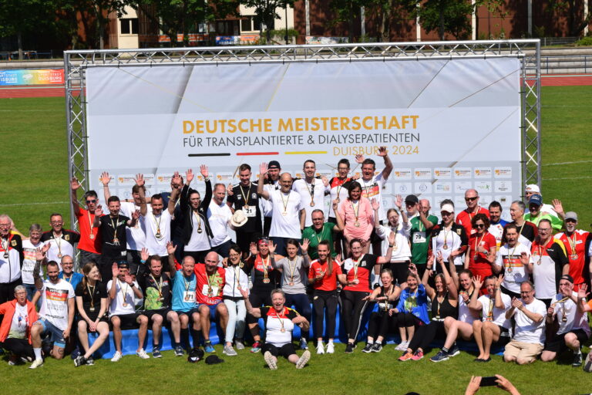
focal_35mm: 93
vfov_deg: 14.7
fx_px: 1529
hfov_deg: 21.9
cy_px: 198
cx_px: 296
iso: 200
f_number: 11
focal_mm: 62
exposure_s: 1/500
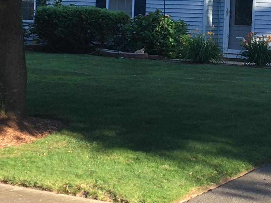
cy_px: 32
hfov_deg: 17.7
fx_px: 854
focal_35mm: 109
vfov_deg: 13.5
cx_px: 265
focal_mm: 4.15
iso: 25
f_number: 2.2
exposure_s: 1/151
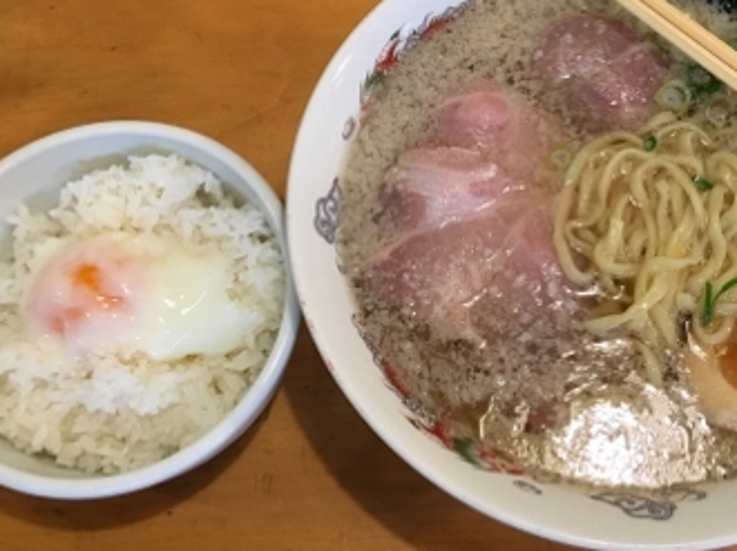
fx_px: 936
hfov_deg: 42.8
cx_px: 438
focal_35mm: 44
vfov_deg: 32.6
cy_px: 195
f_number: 2.2
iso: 40
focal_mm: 4.15
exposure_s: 1/15
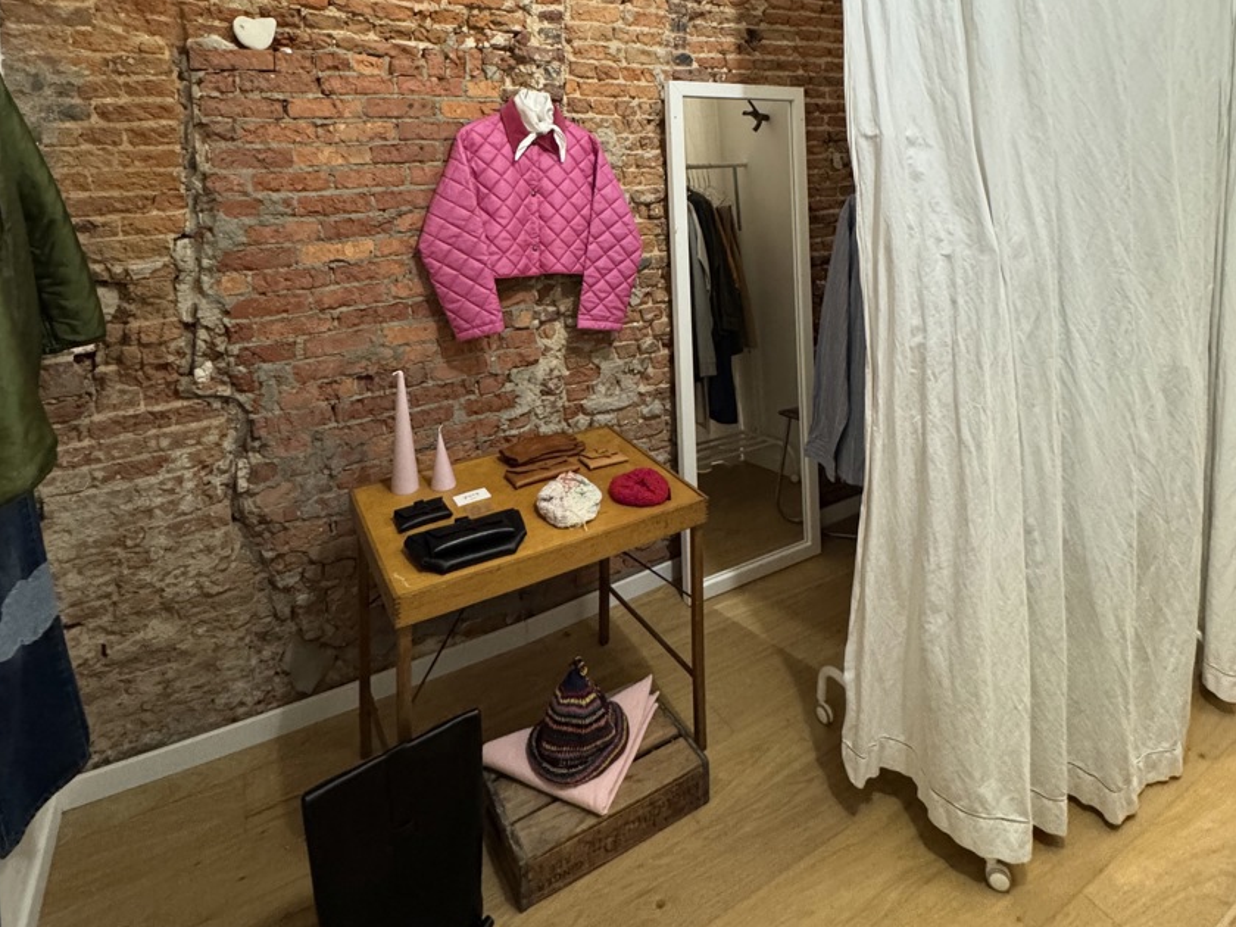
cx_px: 627
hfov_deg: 81.7
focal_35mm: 20
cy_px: 199
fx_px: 714
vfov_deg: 61.1
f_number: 2.2
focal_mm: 2.22
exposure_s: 1/50
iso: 800
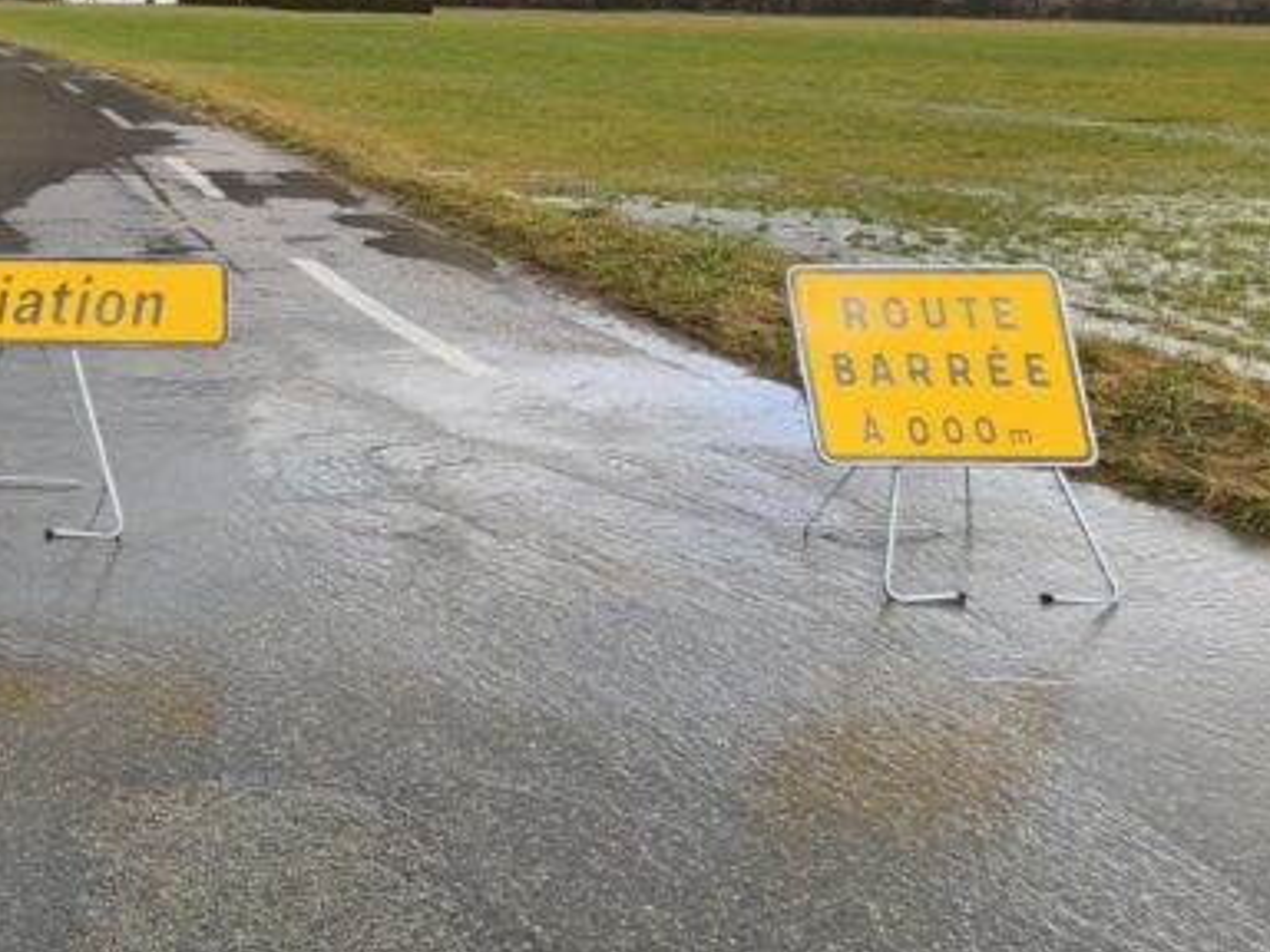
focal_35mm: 46
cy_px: 271
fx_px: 1688
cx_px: 69
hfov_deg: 37.8
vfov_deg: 31.1
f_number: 1.7
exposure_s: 1/556
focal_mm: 5.35
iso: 50
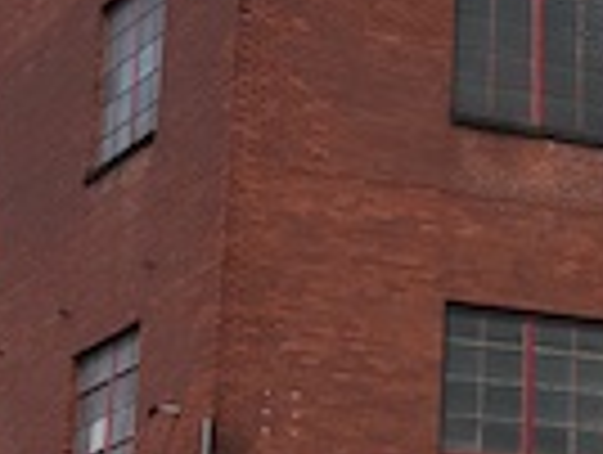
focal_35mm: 151
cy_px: 101
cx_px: 1156
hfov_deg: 11.8
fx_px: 2635
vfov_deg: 9.8
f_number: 2.2
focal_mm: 4.15
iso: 25
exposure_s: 1/1832
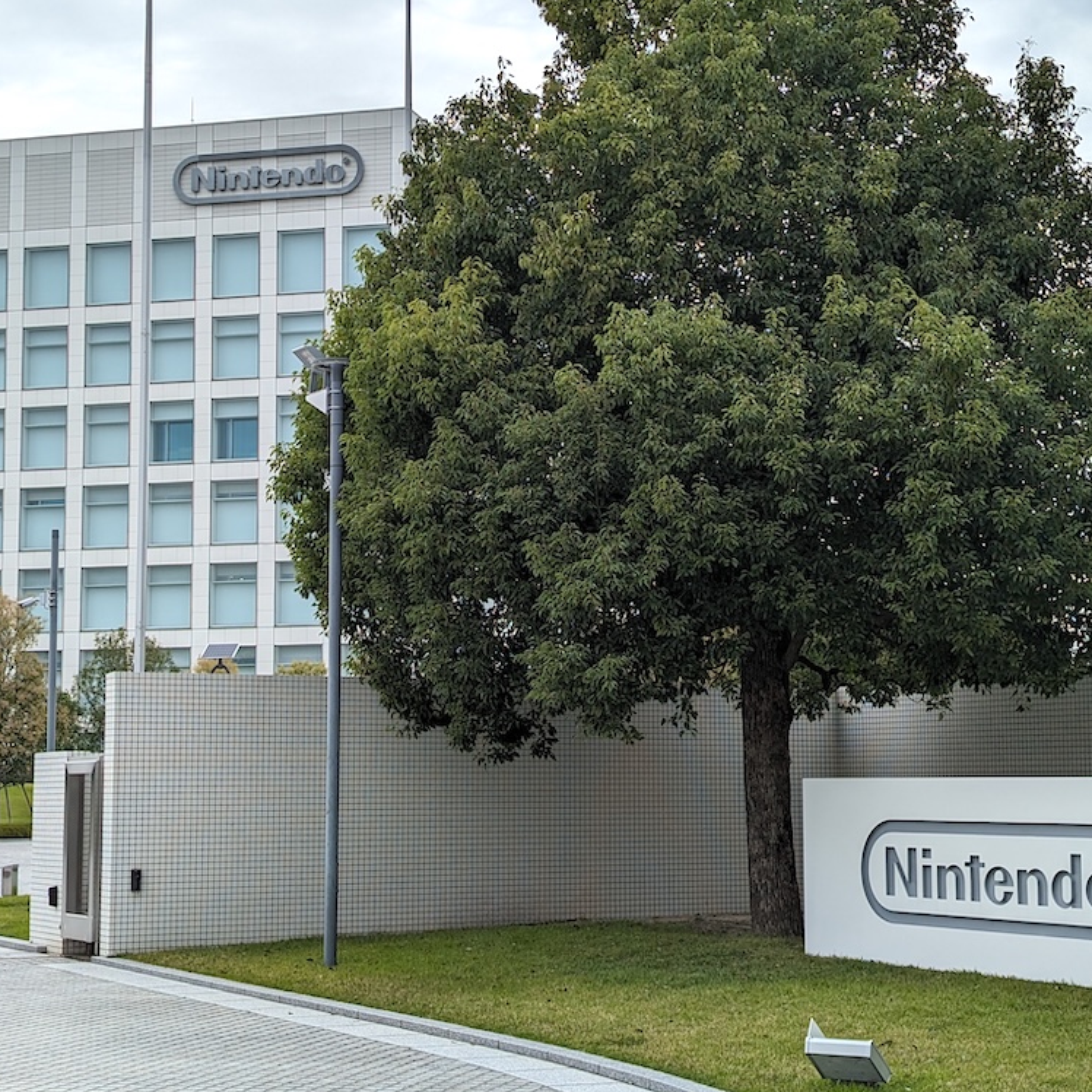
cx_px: 569
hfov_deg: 29.5
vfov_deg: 29.6
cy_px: 548
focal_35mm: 58
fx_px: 2070
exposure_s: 1/408
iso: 20
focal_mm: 6.9
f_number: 1.68
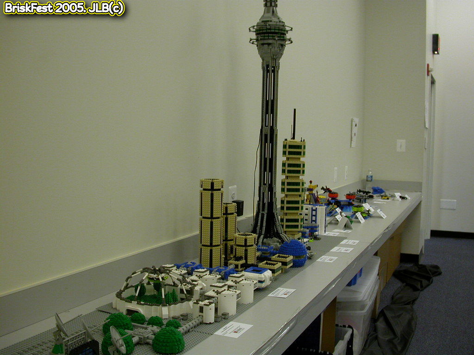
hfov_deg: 49.0
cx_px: 237
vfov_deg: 37.7
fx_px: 520
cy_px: 178
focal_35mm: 38
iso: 100
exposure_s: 1/24.1
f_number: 2.6
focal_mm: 7.85
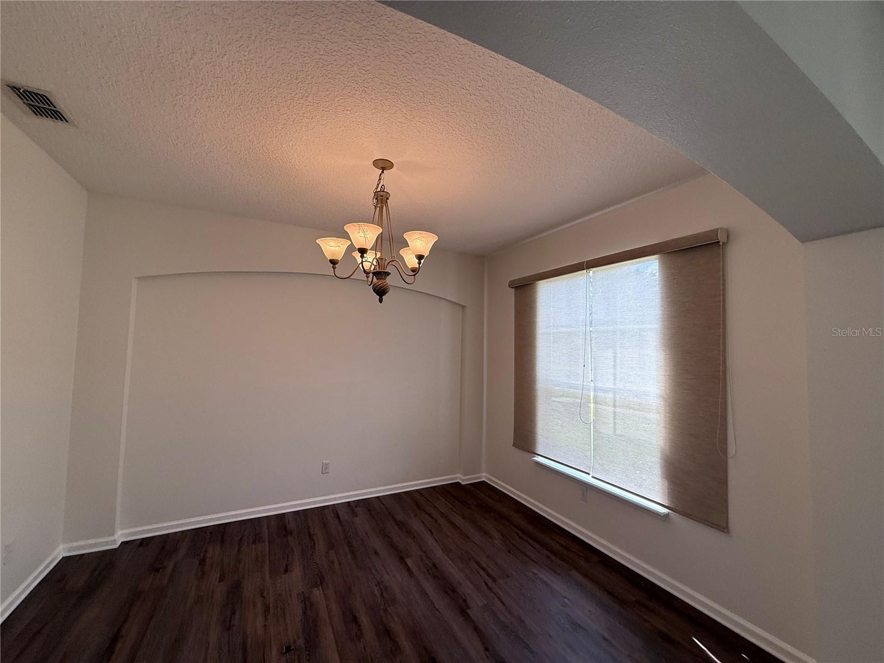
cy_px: 332
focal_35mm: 14
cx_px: 442
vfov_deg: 85.7
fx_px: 358
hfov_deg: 102.1
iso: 64
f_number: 2.2
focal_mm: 2.22
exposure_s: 1/122
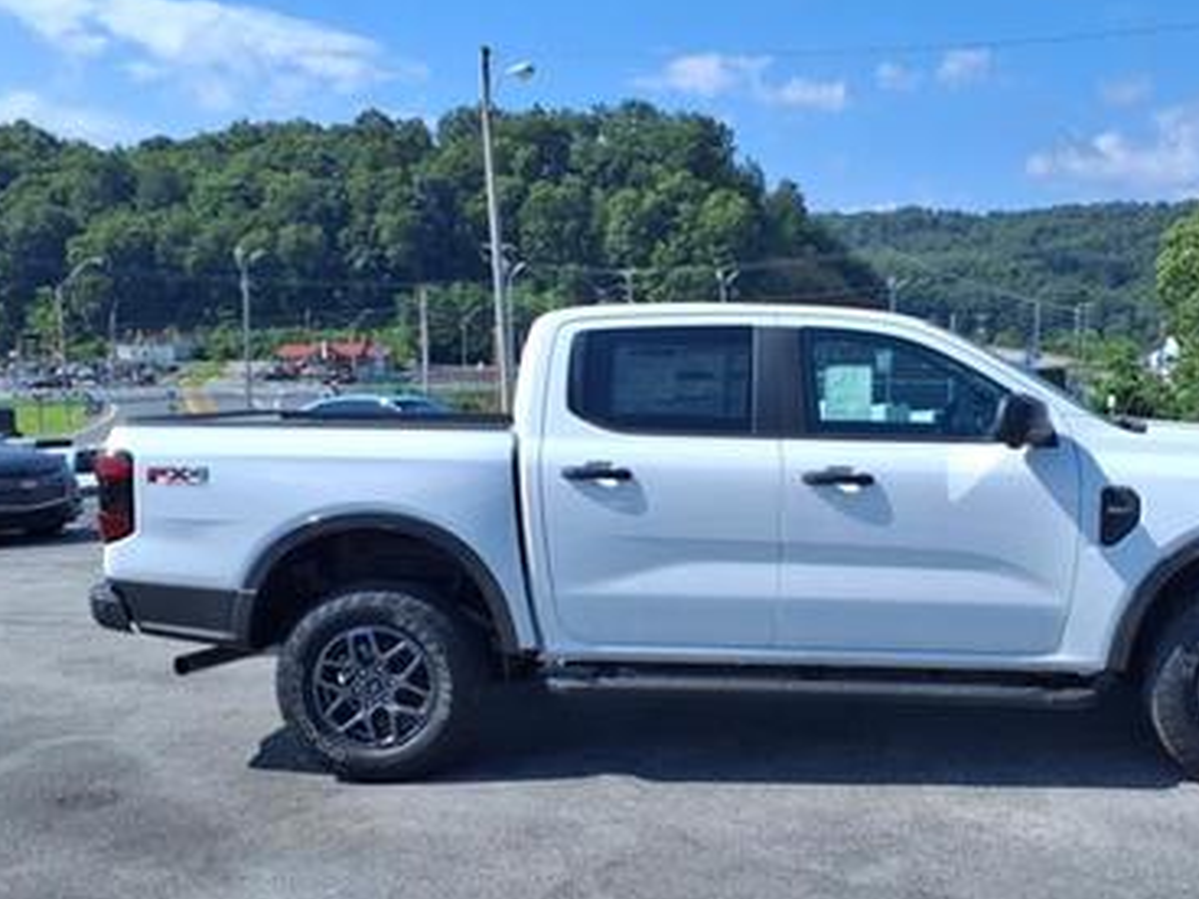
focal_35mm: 37
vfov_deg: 38.5
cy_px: 528
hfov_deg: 49.8
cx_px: 727
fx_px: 1282
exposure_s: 1/2000
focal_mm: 3.58
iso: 40
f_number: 1.9
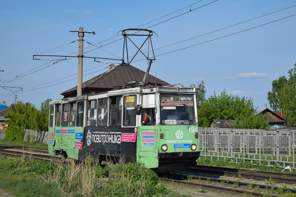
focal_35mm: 72
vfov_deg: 18.9
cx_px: 148
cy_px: 98
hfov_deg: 28.1
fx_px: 592
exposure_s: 1/640
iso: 100
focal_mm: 48
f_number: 6.3
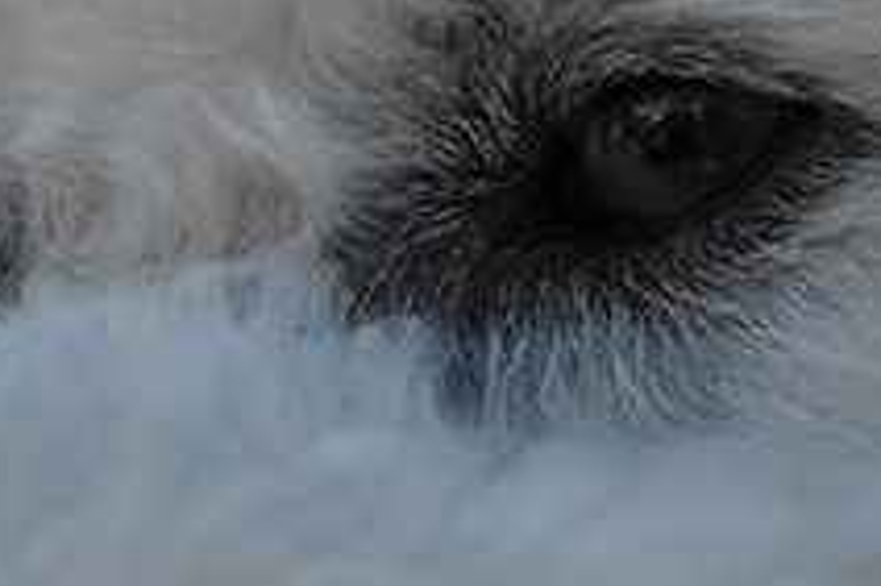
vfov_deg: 5.8
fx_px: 5771
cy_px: 472
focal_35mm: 236
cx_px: 657
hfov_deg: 8.7
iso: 100
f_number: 3.5
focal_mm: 50
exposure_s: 1/640
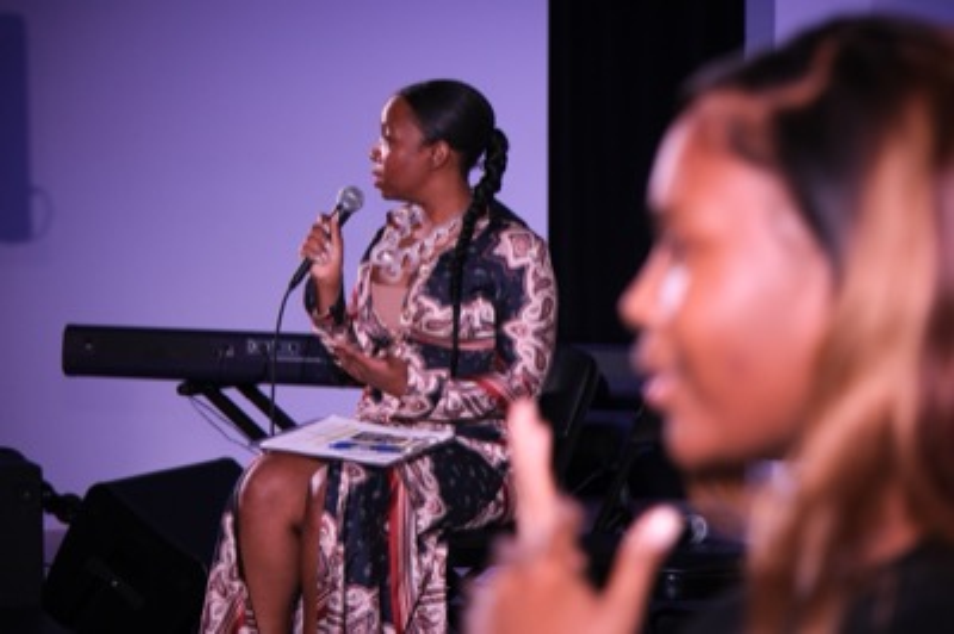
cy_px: 317
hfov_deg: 17.1
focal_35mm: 120
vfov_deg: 11.4
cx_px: 477
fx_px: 3177
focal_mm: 80
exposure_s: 1/60
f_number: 4.5
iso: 800
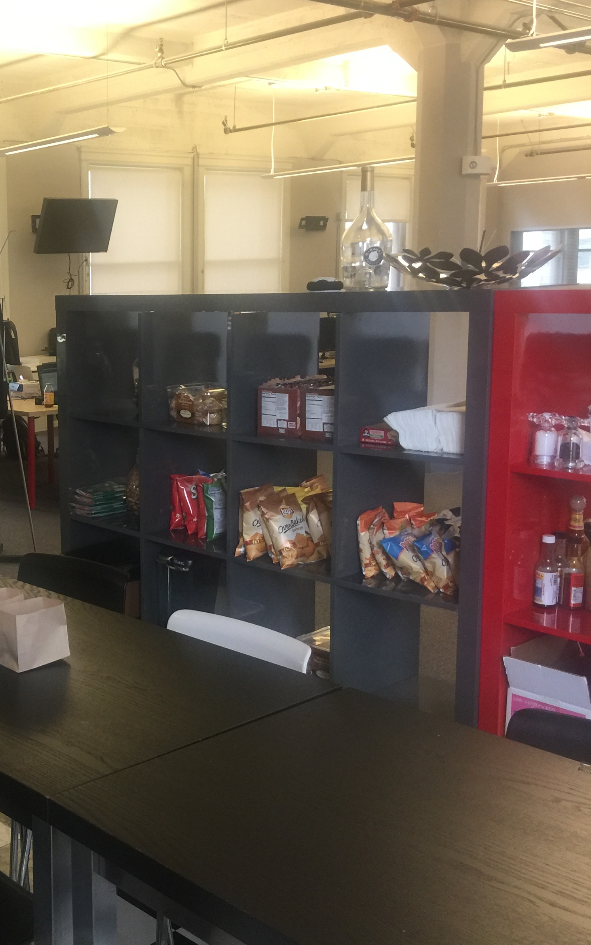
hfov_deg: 28.3
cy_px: 462
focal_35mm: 42
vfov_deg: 47.2
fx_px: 1082
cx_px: -26
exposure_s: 1/30
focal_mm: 4.15
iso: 50
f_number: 2.2
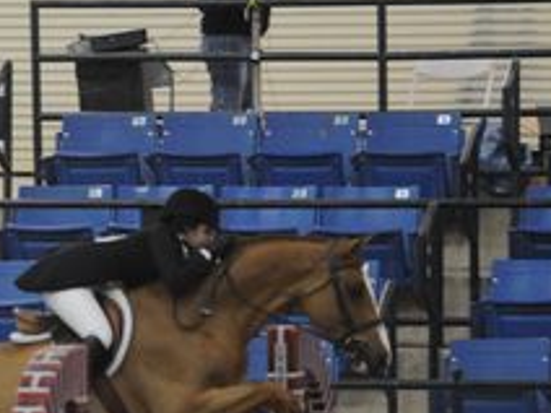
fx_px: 9232
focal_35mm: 580
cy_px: 395
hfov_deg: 3.4
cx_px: 101
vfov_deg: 2.6
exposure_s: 1/400
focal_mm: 200
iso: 6400
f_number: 2.8
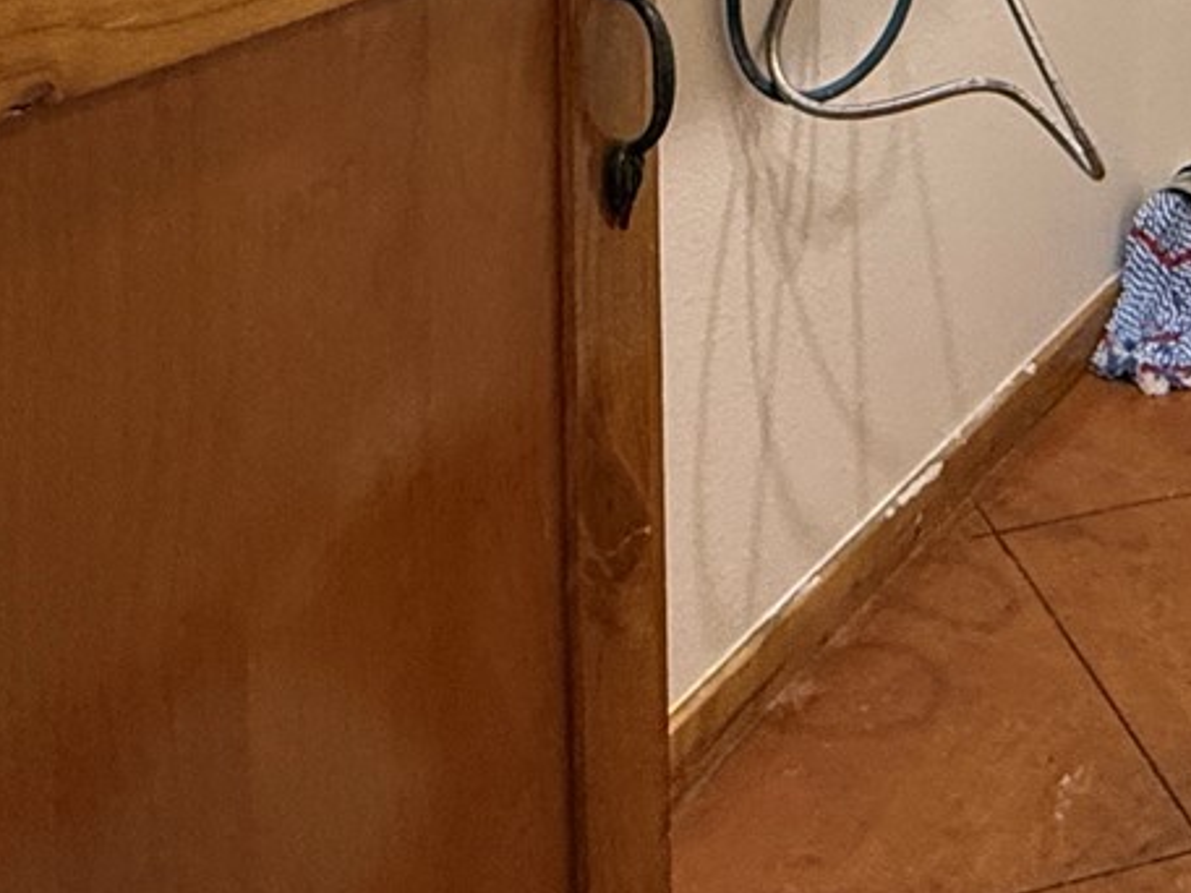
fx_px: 2030
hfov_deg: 31.7
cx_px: 972
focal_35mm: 59
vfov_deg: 21.4
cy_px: -397
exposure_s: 1/120
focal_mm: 2.22
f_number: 2.2
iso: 320
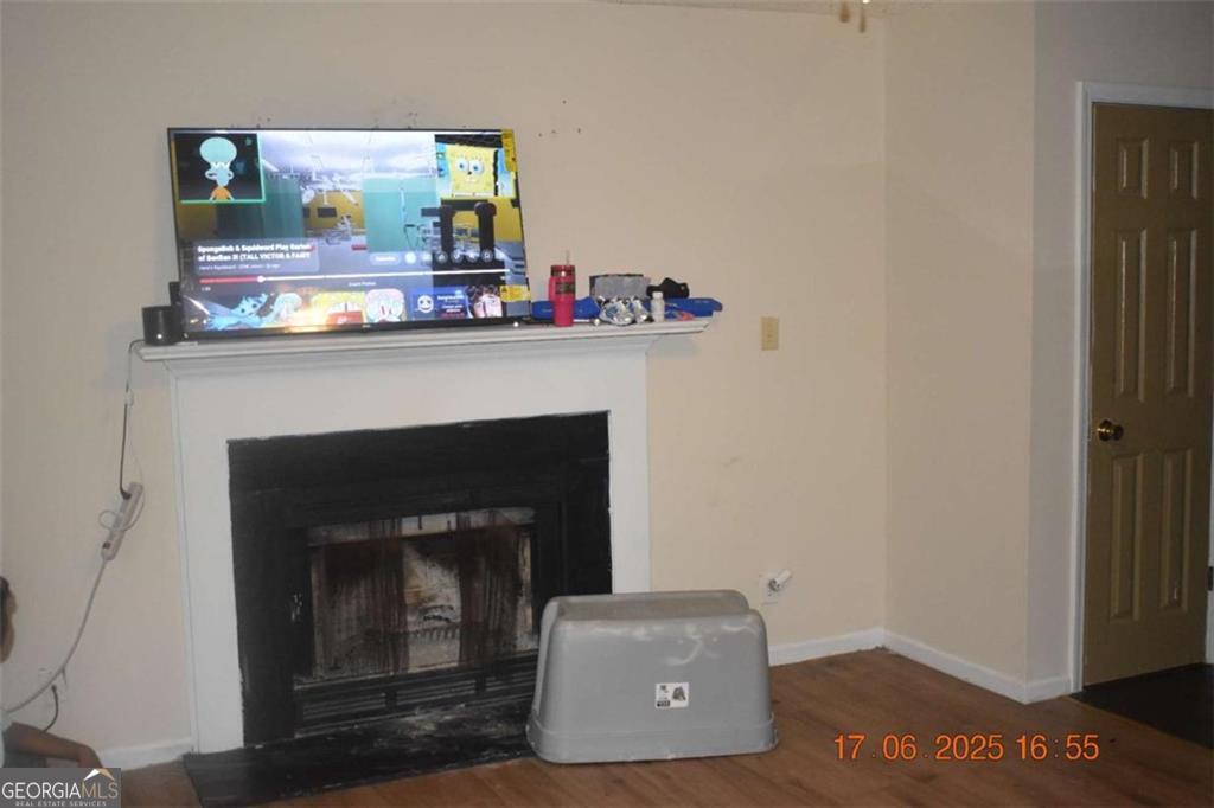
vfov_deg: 33.0
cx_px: 607
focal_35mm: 40
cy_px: 404
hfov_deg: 47.9
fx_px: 1365
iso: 2200
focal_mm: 27
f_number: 4
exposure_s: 1/60
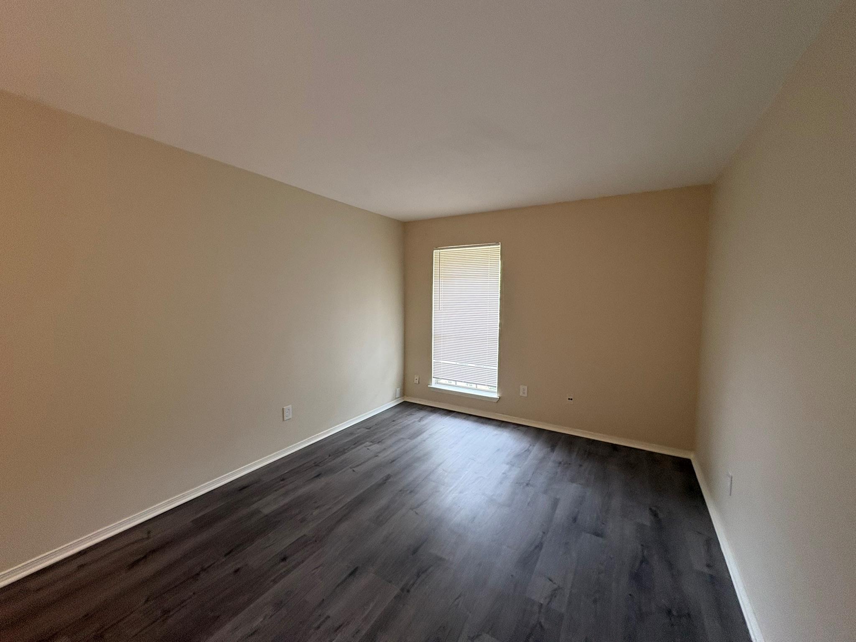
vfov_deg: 85.7
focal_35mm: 14
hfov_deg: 102.1
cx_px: 428
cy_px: 321
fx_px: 346
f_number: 2.2
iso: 160
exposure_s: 1/60
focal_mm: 2.22
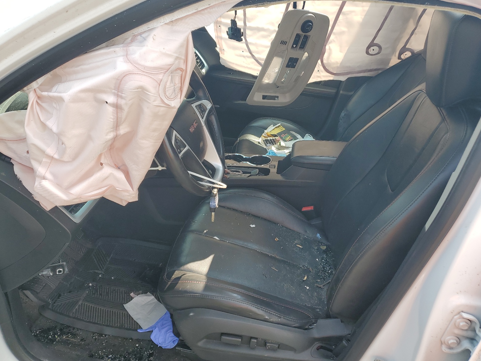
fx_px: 375
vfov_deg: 51.4
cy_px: 184
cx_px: 248
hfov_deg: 65.3
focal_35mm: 27
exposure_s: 1/625
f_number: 1.5
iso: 50
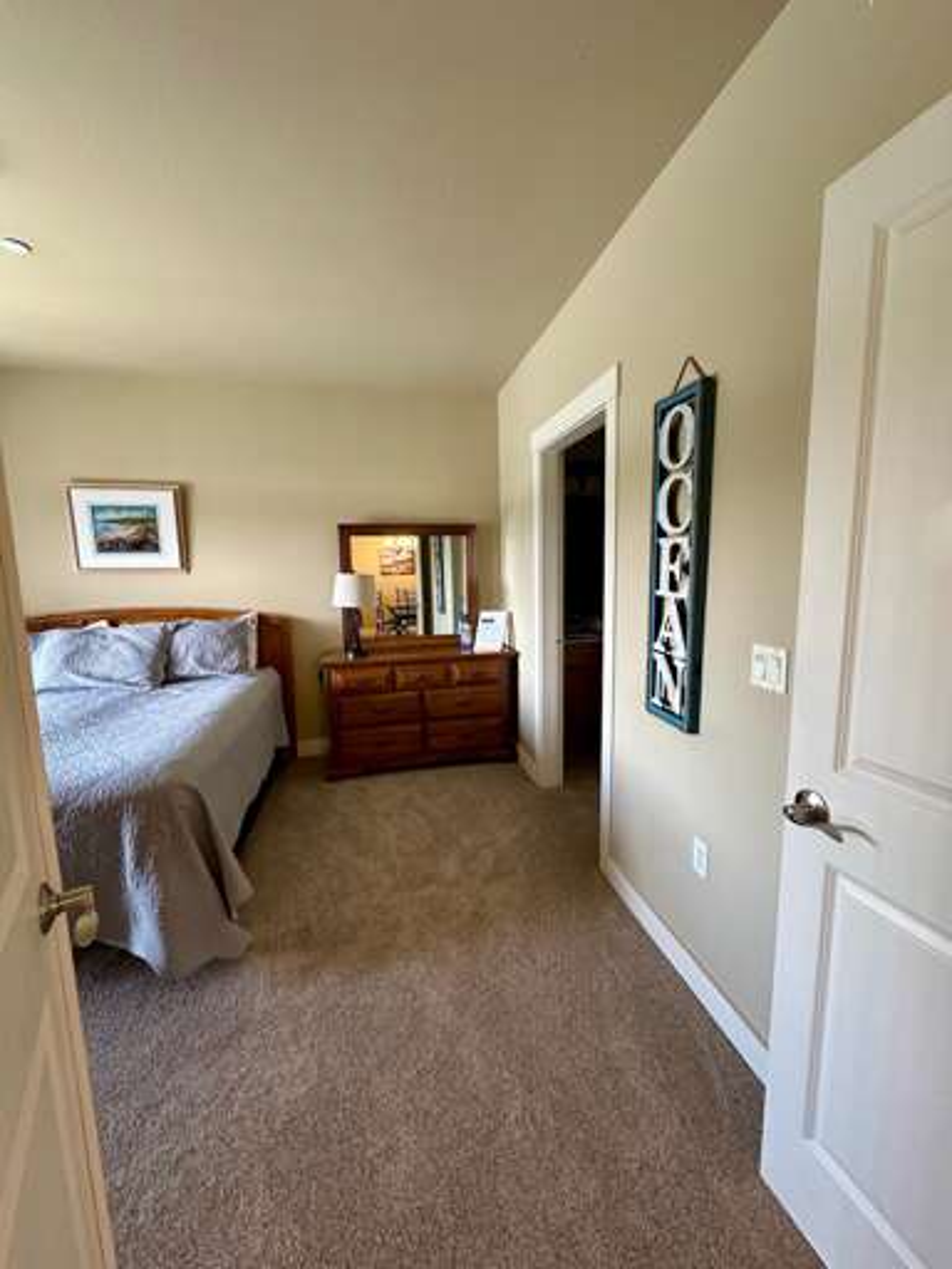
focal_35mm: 14
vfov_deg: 102.1
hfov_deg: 85.7
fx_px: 513
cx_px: 476
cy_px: 634
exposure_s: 1/60
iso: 250
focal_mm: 2.22
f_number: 2.2
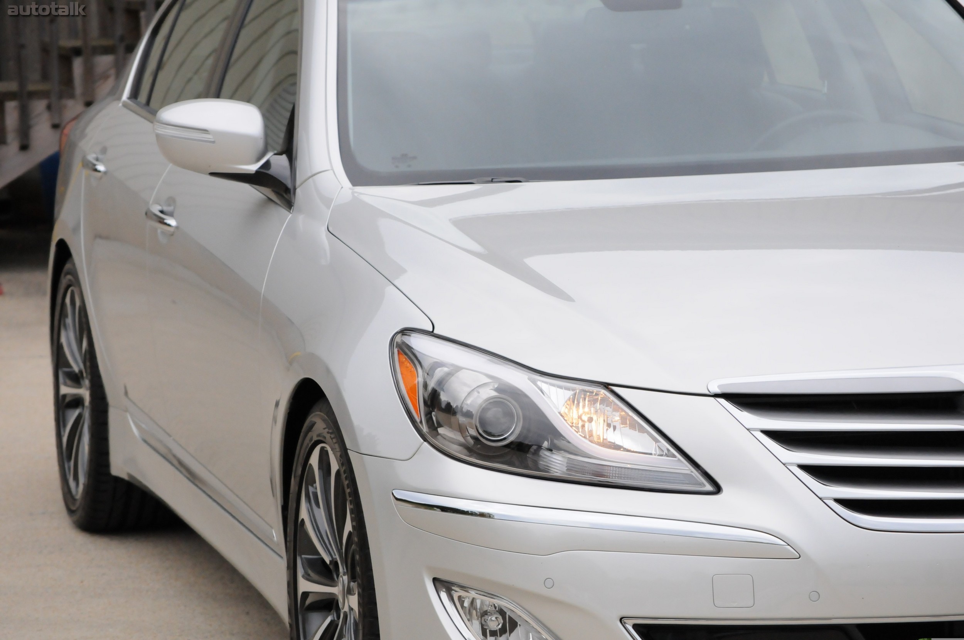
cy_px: 320
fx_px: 3611
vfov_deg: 10.1
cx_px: 482
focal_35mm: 135
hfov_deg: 15.2
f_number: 8
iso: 2000
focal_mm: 90
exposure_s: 1/1600
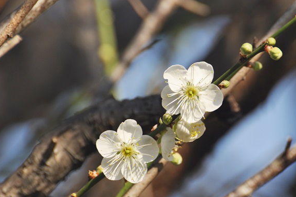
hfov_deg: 3.1
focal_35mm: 664
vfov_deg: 2.1
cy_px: 120
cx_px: 205
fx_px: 5456
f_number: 8
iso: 200
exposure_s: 1/400
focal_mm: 300
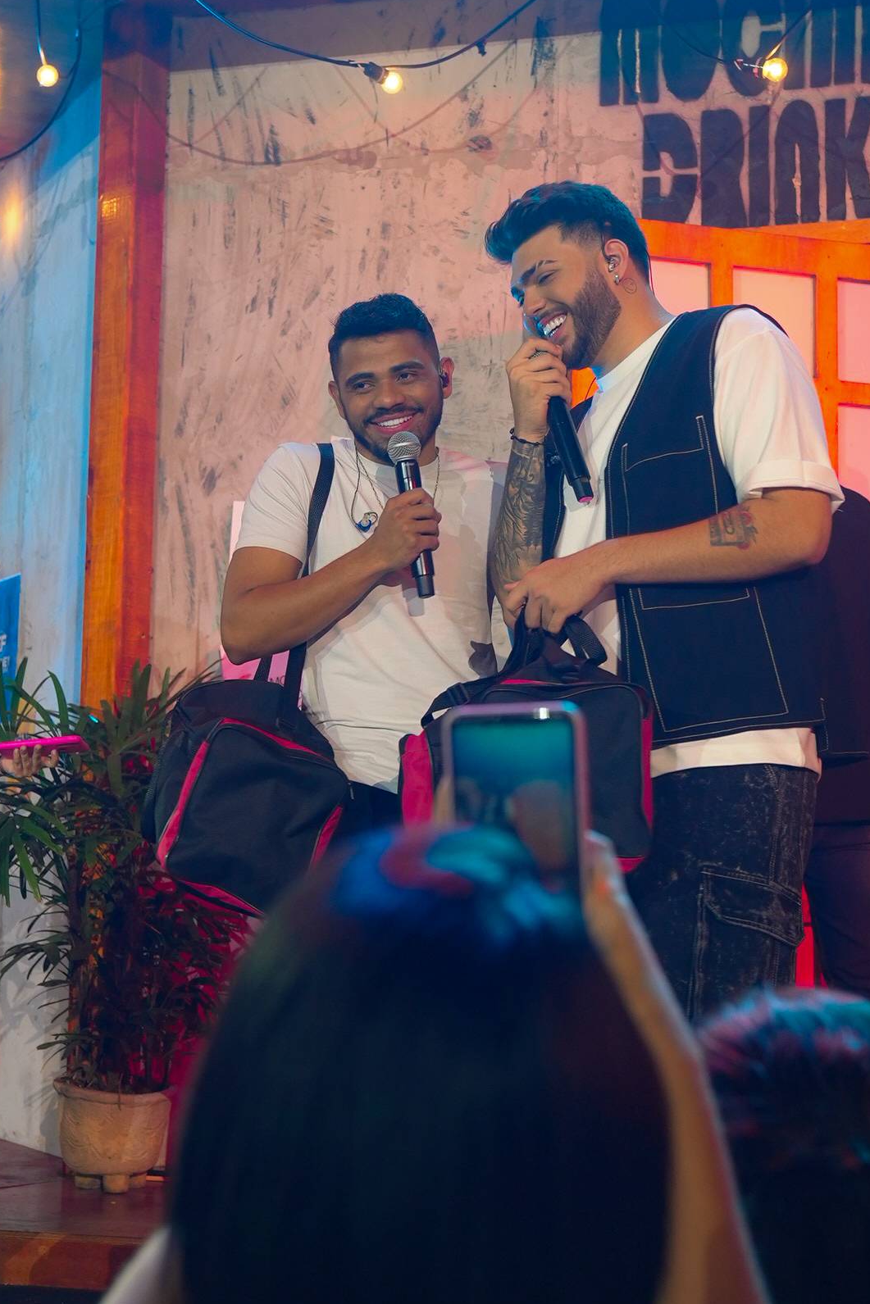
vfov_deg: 32.4
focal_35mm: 62
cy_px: 652
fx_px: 2247
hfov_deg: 21.9
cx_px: 431
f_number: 4
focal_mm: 41
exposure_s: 1/160
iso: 1600
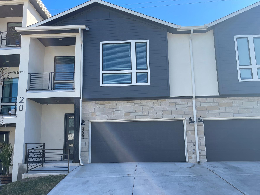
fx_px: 225
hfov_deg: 60.0
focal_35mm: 30
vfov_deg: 46.7
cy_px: 106
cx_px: 128
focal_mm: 5.1
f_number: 1.6
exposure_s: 1/1534
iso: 32
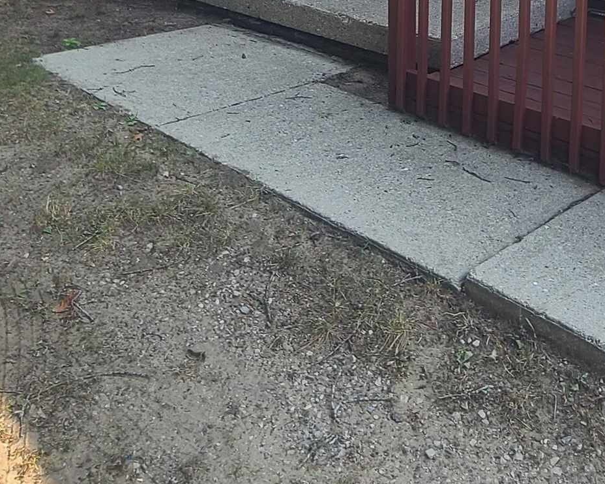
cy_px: -129
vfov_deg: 29.4
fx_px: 752
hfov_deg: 42.9
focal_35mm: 42
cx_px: 426
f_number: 2.2
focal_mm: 2.2
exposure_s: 1/529
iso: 50
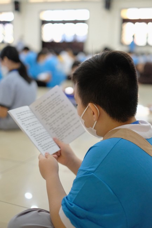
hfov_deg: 25.5
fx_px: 336
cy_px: 114
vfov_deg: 37.5
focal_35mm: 53
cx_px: 76
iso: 8000
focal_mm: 35
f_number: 1.4
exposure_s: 1/1000
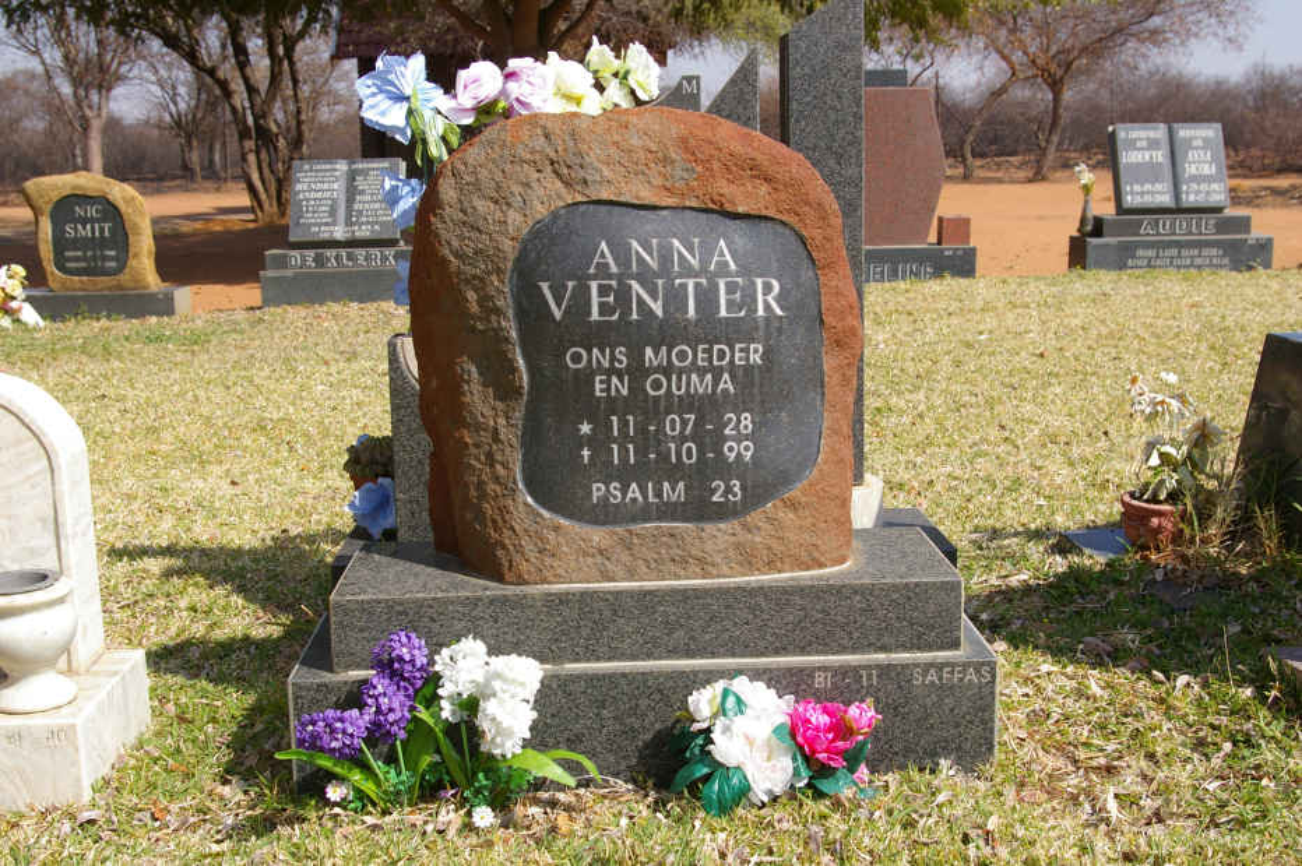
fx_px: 1518
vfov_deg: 31.8
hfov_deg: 46.4
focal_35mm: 42
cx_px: 651
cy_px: 433
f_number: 8
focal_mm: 28
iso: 200
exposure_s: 1/350
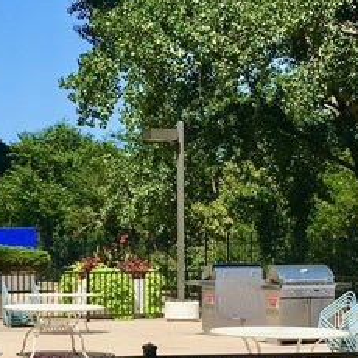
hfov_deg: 15.3
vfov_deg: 15.3
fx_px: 1334
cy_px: 232
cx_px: 153
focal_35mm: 114
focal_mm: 4.15
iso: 25
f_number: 2.2
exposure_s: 1/2137
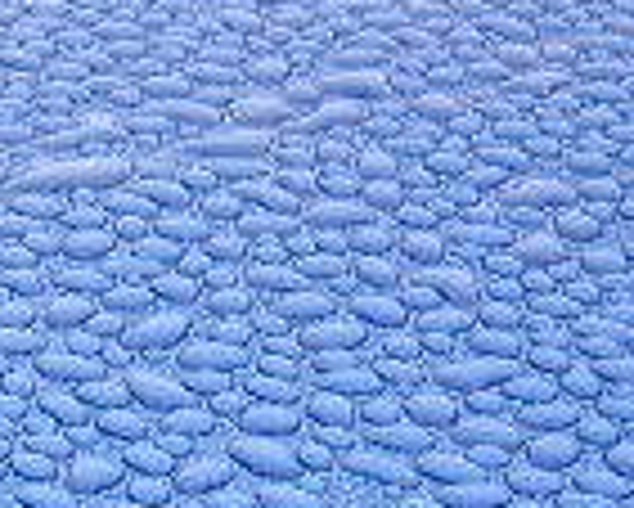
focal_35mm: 137
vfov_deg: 11.3
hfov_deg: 12.7
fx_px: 2572
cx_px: -540
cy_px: 378
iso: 71
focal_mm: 8.13
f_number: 2.7
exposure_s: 1/60
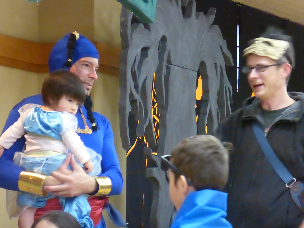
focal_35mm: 255
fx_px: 2239
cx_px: 152
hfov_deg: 7.8
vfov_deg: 5.8
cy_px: 114
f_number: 5.6
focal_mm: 41.3
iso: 2000
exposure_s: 1/15
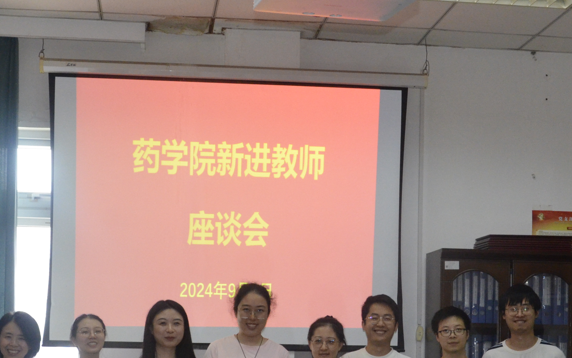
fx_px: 1200
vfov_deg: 16.8
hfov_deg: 26.7
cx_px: 346
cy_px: 291
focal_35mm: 77
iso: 2500
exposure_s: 1/160
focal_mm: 26
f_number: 6.3
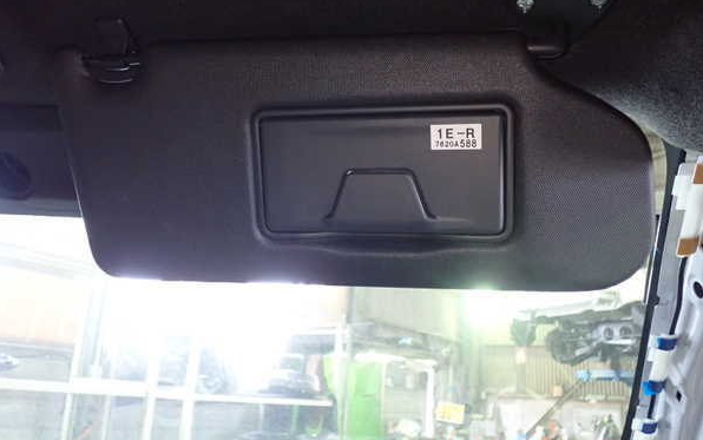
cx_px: 352
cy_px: 205
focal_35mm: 32
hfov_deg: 59.6
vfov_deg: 39.4
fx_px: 613
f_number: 2.3
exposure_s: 1/40
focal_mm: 5.5
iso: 800
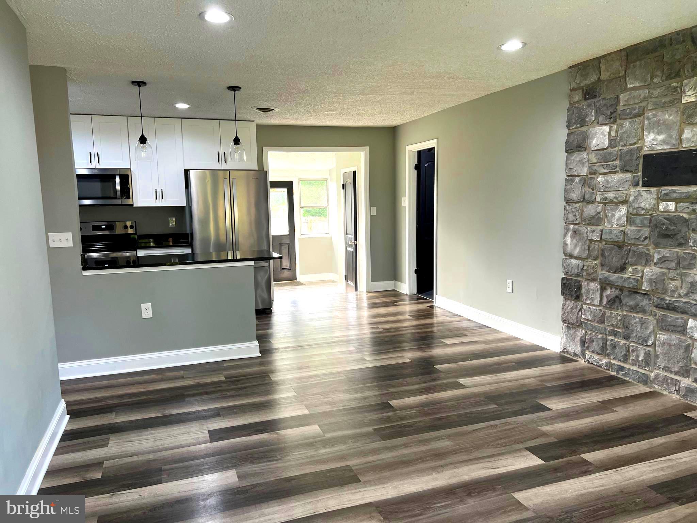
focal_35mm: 26
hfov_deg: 67.3
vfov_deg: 53.1
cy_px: 262
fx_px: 524
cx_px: 348
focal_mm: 5.7
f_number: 1.5
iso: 80
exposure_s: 1/60
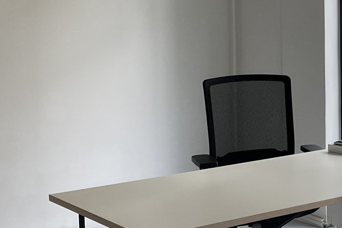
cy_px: 100
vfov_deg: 14.7
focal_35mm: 93
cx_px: 404
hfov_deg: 20.6
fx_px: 884
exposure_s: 1/100
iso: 125
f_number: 1.8
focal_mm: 4.25
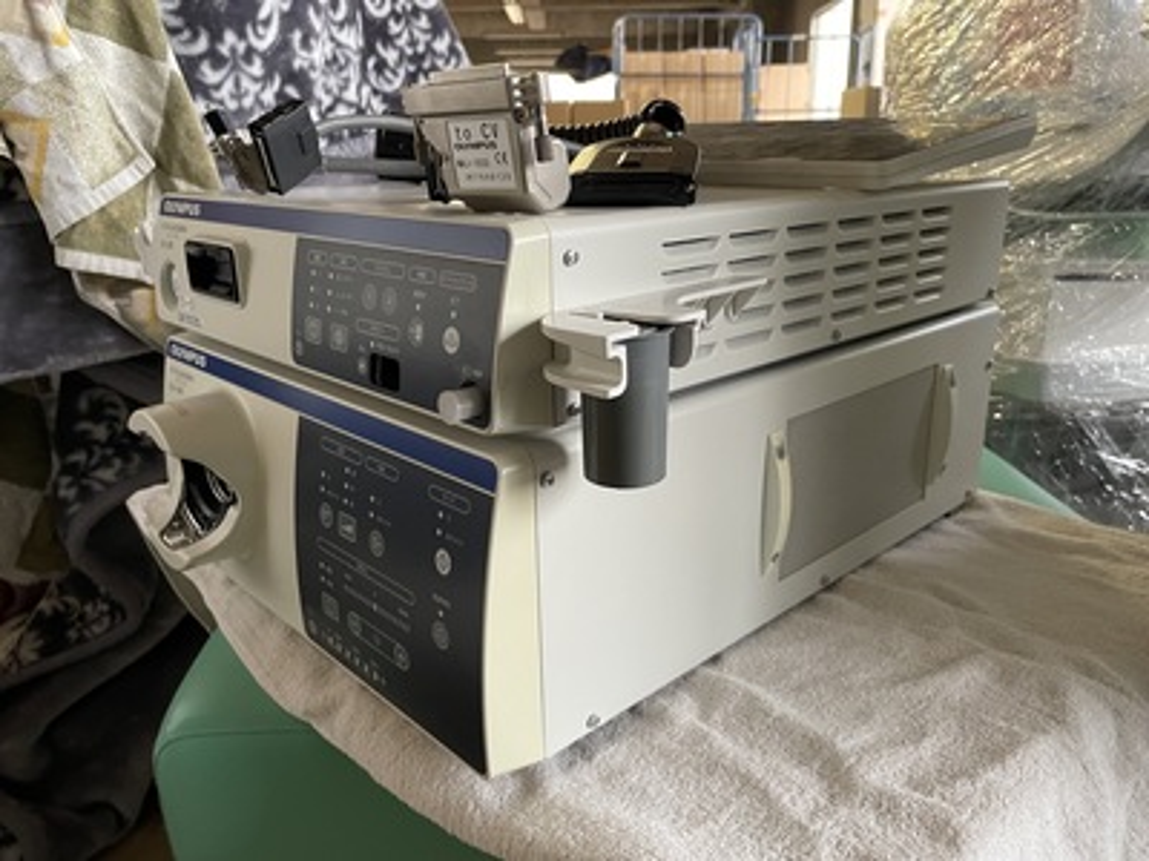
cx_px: 574
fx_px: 863
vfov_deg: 53.1
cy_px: 430
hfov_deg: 67.3
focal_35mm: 26
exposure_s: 1/50
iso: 320
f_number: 1.6
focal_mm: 4.2
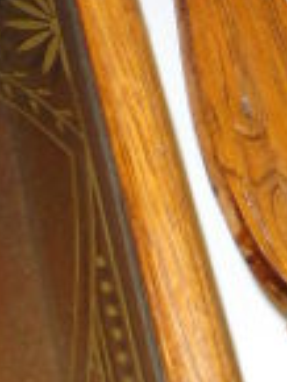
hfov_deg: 13.1
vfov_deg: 17.5
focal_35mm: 110
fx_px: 1214
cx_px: -63
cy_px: 8
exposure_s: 1/30
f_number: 3.4
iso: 200
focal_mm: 4.5
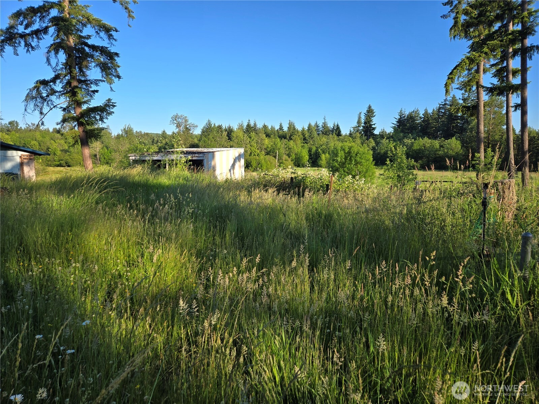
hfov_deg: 73.9
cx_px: 270
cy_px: 202
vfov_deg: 58.9
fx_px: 358
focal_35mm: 23
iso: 25
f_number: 1.8
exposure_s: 1/852
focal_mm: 5.4
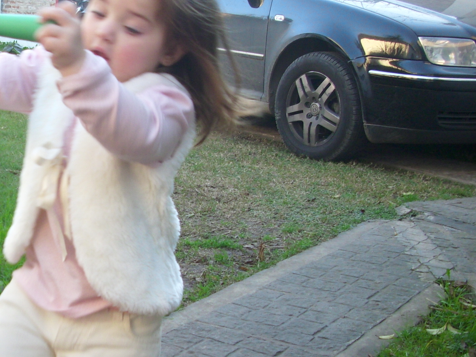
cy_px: 206
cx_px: 30
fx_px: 839
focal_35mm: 61
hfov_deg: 30.0
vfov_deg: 24.0
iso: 50
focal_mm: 6.2
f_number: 2.8
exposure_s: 1/42
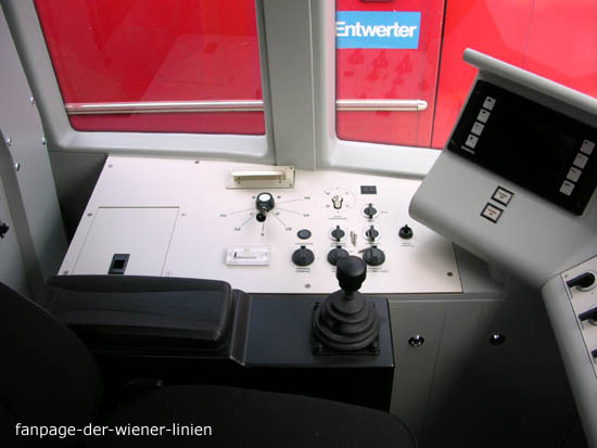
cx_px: 298
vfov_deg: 38.7
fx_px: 638
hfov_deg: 50.1
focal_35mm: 37
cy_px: 224
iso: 100
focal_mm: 5.6
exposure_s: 1/104
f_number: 2.7
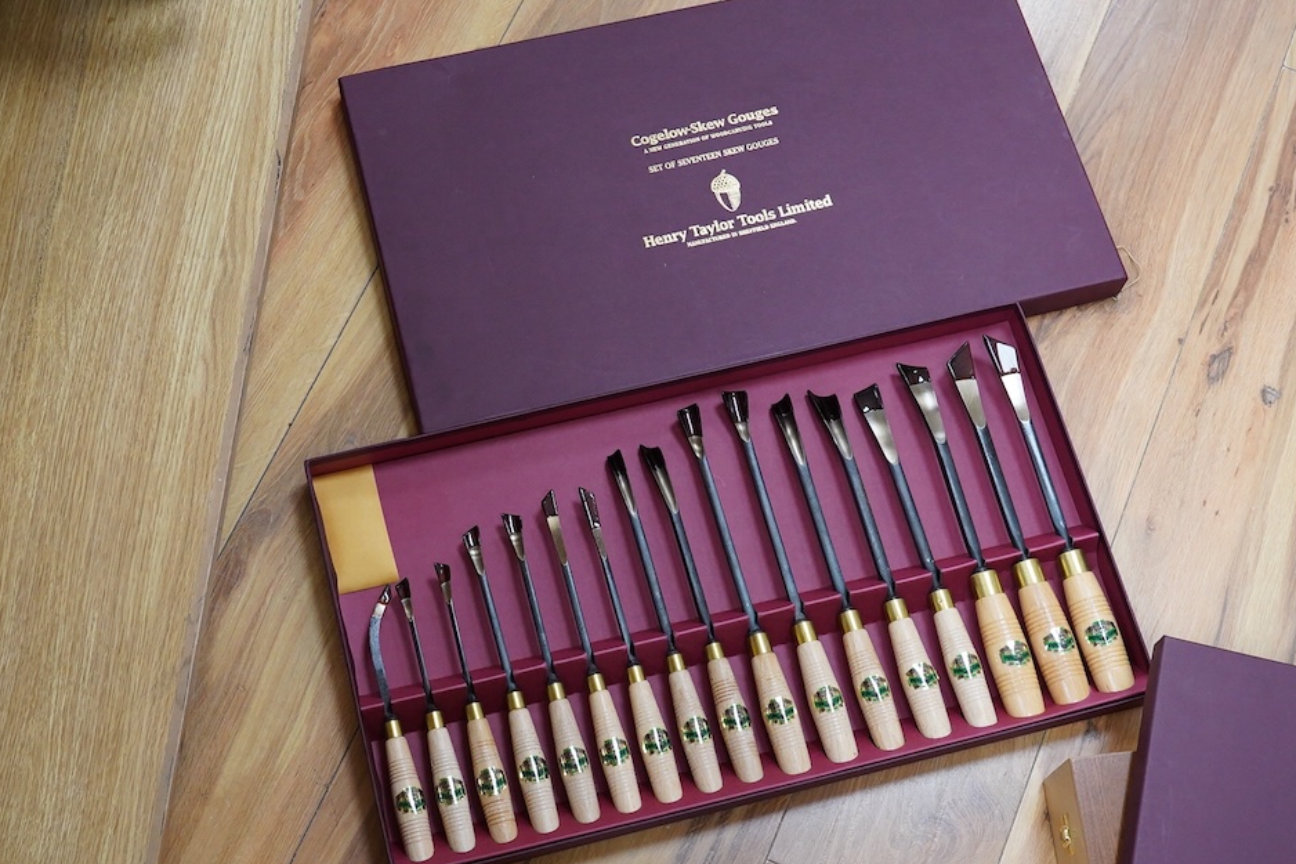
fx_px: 1944
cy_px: 430
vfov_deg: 25.1
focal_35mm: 54
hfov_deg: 36.8
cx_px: 587
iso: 2500
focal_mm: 30
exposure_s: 1/160
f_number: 8
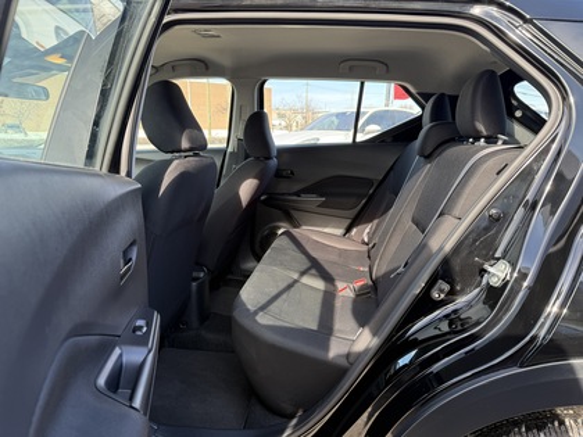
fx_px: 404
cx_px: 292
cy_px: 218
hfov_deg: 71.6
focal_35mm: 24
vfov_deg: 56.8
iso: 100
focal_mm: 6.76
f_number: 1.78
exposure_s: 1/367
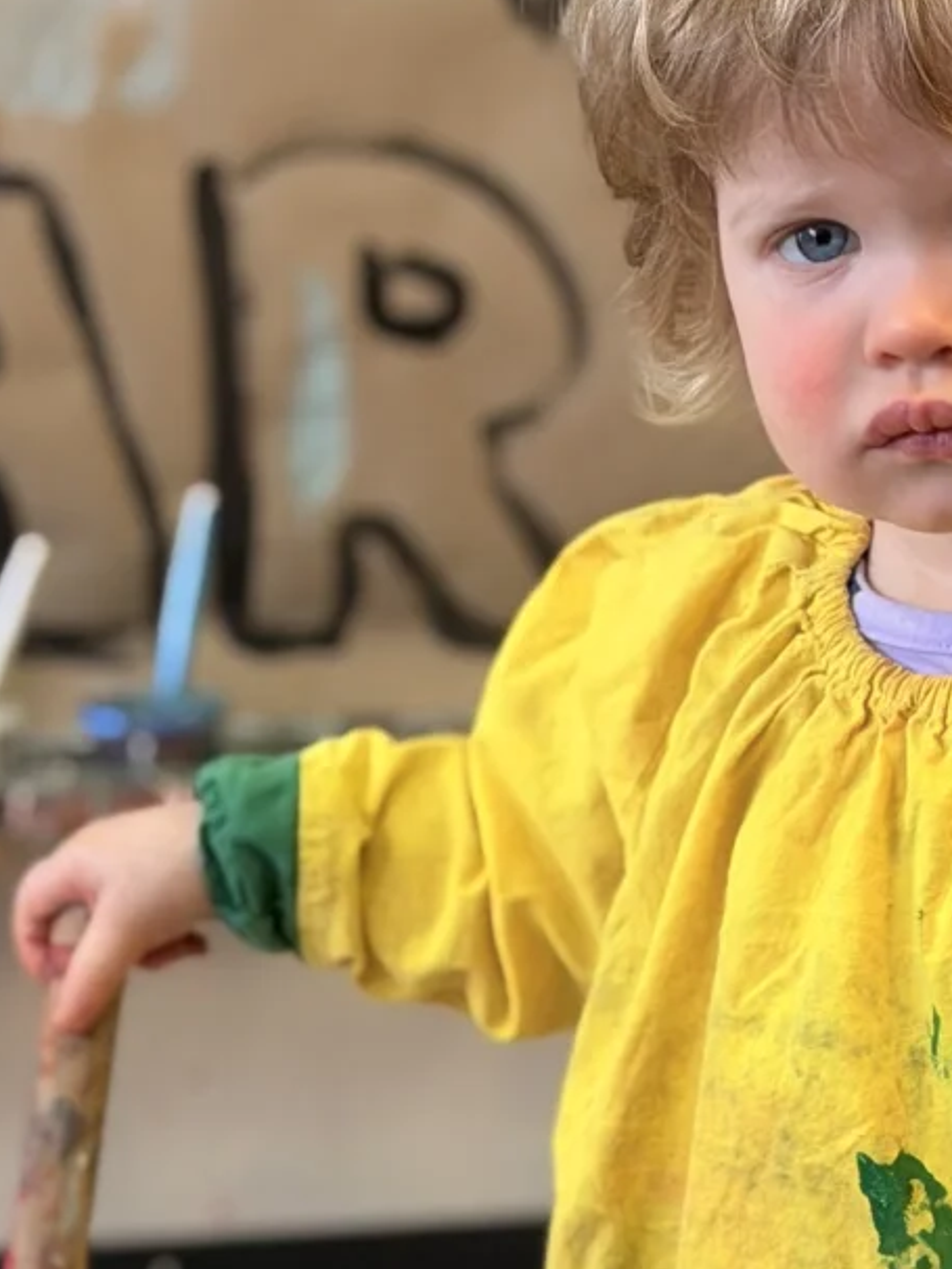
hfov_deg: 9.8
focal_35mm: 152
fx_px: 5570
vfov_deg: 12.9
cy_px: 1160
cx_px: 299
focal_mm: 6.76
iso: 125
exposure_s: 1/60
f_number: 1.78
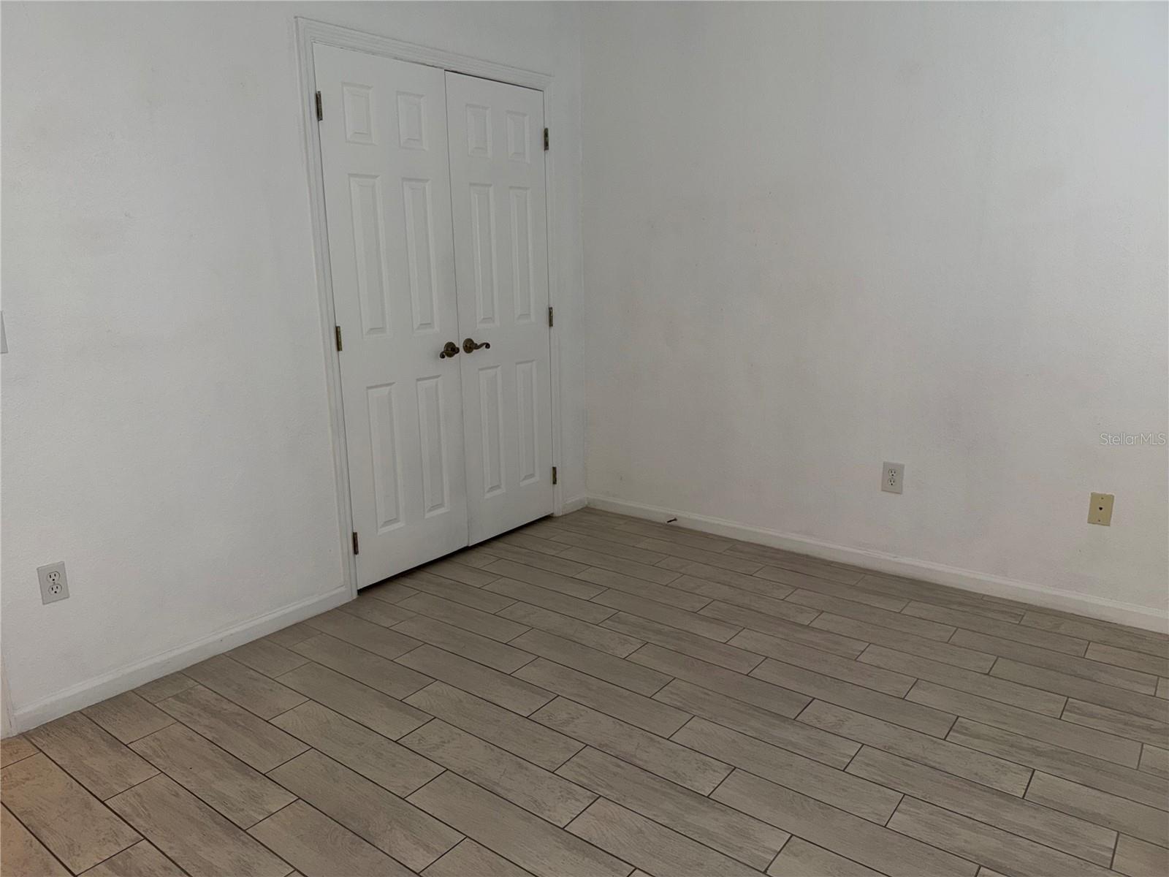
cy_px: 438
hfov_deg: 71.6
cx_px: 584
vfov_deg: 56.8
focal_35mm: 24
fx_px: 810
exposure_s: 1/25
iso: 64
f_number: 1.78
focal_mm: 6.76
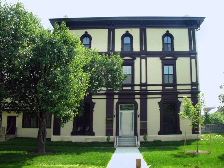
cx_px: 112
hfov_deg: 52.6
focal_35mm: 35
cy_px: 84
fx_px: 226
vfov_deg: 40.7
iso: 100
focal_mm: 8.9
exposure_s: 1/103
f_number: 4.5
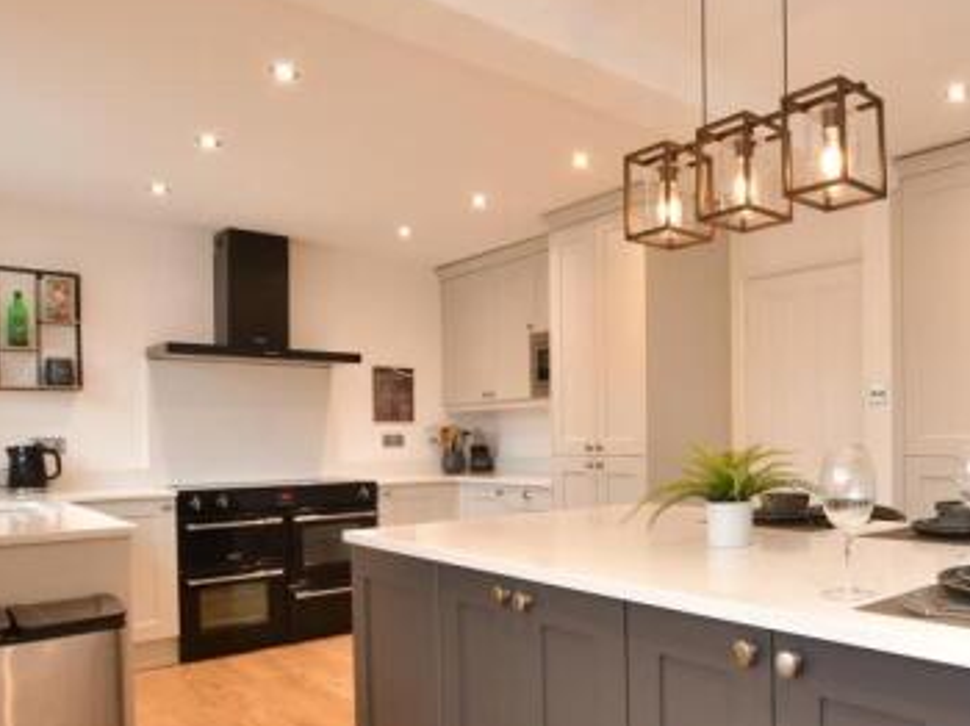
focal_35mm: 27
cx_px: 791
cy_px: 442
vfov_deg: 50.9
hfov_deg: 59.6
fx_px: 756
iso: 125
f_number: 8
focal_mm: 10
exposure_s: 1/2
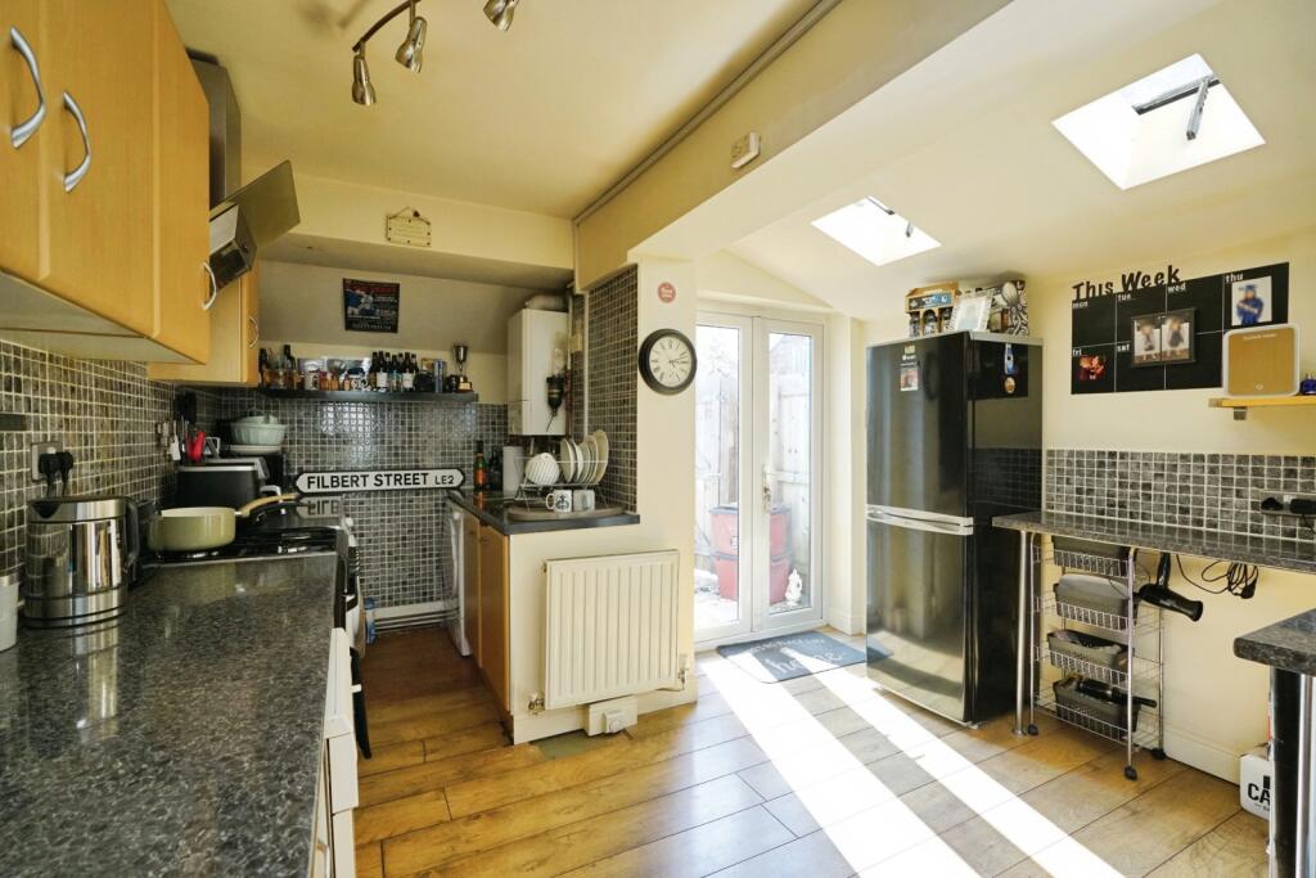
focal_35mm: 16
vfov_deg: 73.8
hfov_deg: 96.7
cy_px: 439
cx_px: 658
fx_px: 585
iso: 2000
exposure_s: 1/250
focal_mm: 16
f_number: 8
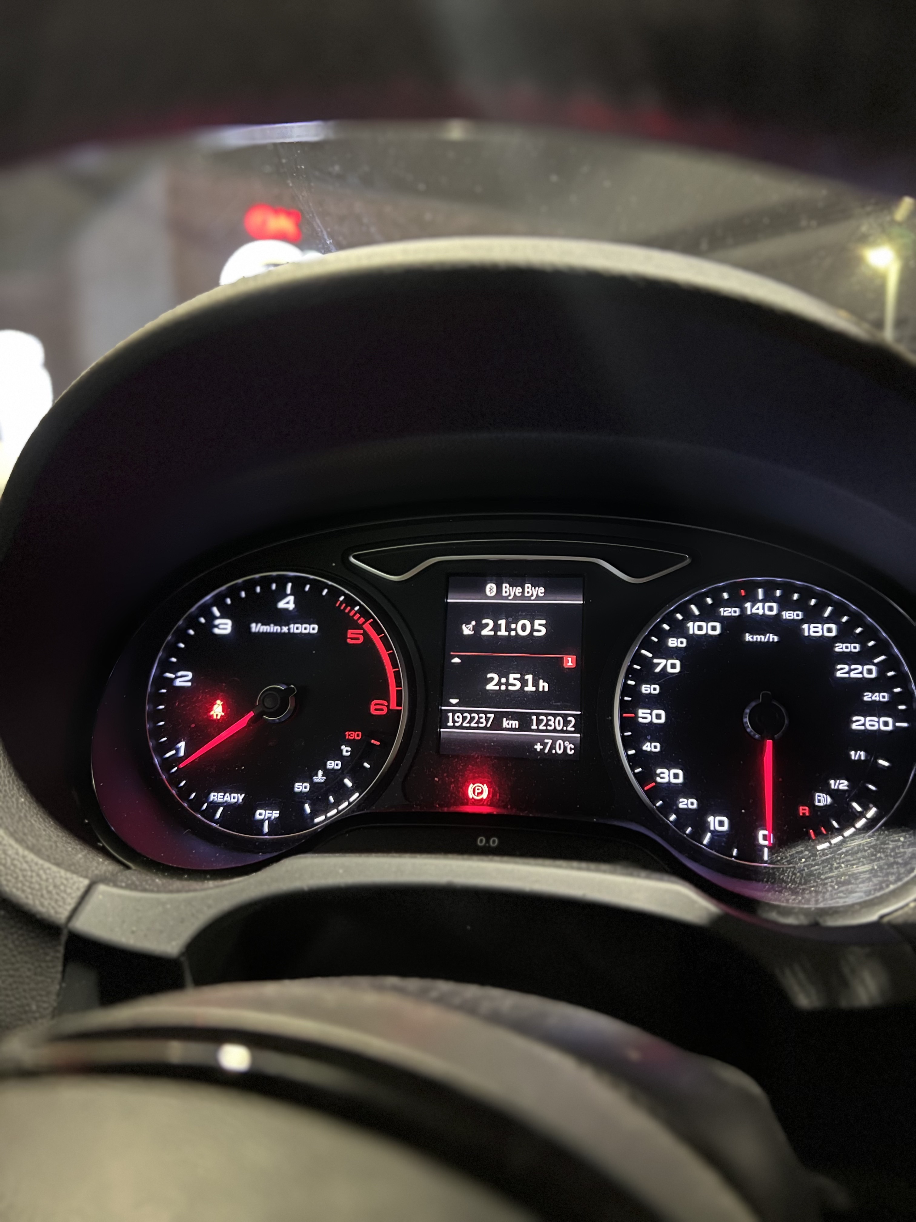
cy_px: 611
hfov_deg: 53.1
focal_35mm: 26
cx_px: 458
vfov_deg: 67.3
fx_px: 917
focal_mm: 5.7
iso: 1250
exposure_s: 1/15
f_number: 1.5
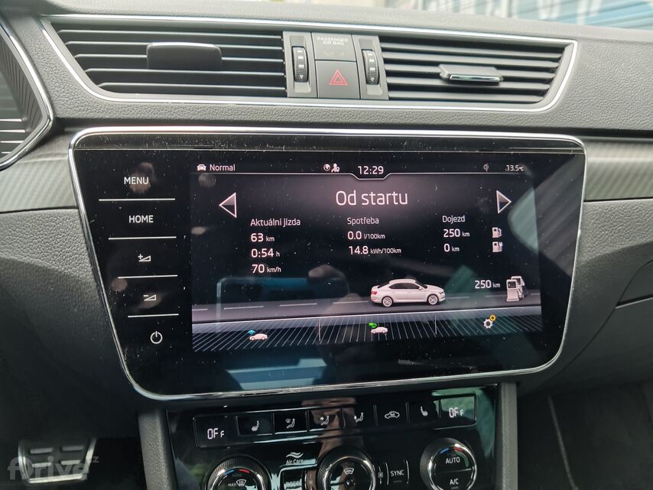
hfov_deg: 67.3
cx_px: 326
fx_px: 491
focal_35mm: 26
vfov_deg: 53.1
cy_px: 245
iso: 50
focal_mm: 4.66
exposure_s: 1/106
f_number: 1.4
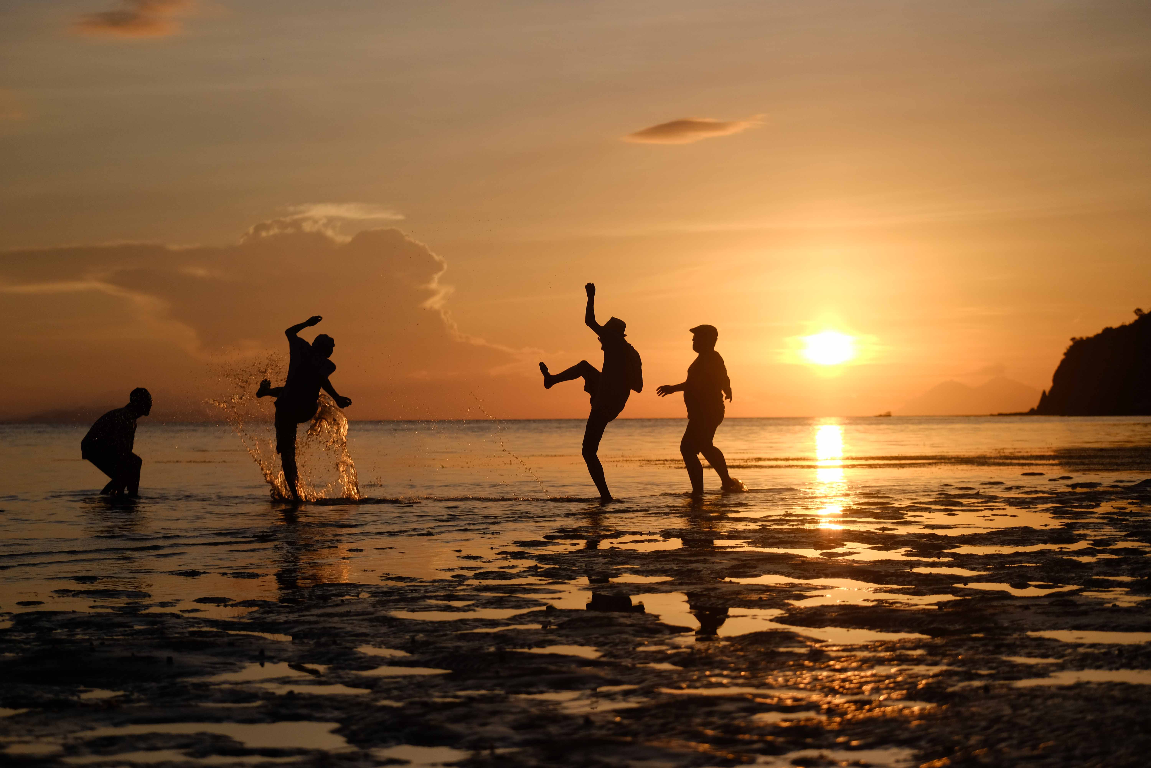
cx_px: 576
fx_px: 2398
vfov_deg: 18.2
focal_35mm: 75
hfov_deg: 27.0
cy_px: 384
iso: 400
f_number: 2.8
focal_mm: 50
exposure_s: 1/8000
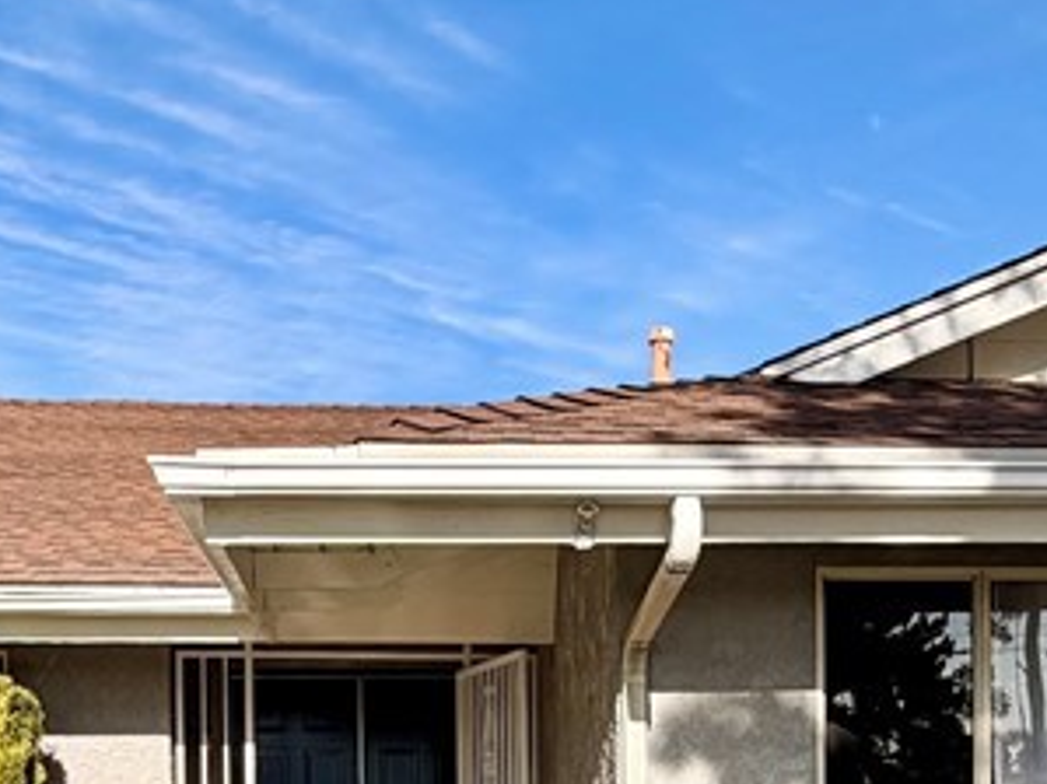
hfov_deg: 39.7
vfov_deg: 27.8
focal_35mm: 48
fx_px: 1451
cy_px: 850
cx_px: 543
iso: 25
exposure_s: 1/770
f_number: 2.2
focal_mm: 2.22
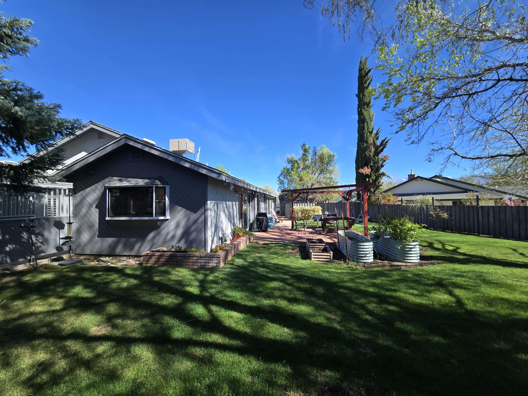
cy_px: 198
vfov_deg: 89.9
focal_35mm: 13
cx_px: 264
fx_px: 198
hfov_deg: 106.2
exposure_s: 1/1090
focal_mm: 2.2
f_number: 2.2
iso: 50
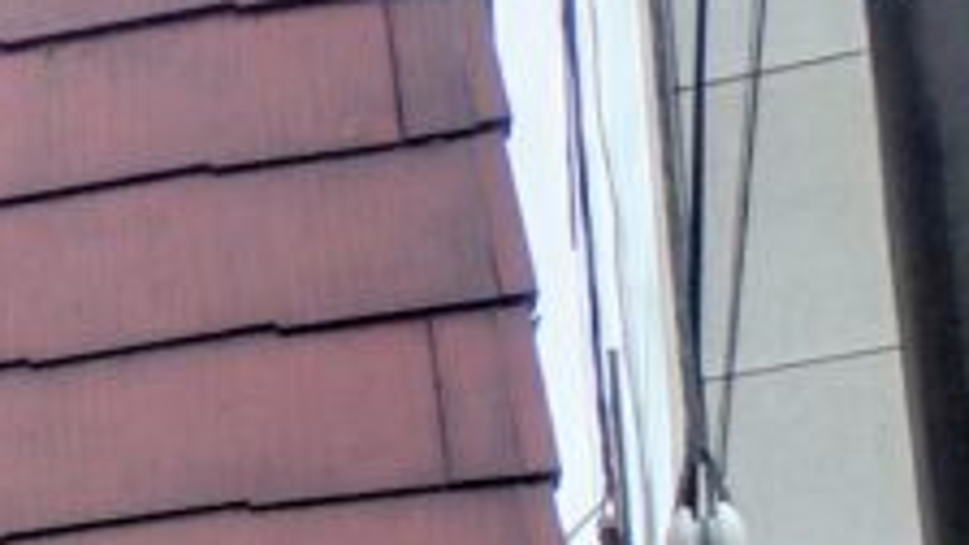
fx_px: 3674
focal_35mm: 143
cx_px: -1752
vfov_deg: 7.8
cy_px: 1358
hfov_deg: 11.0
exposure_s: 1/120
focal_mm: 5.6
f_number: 1.9
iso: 92
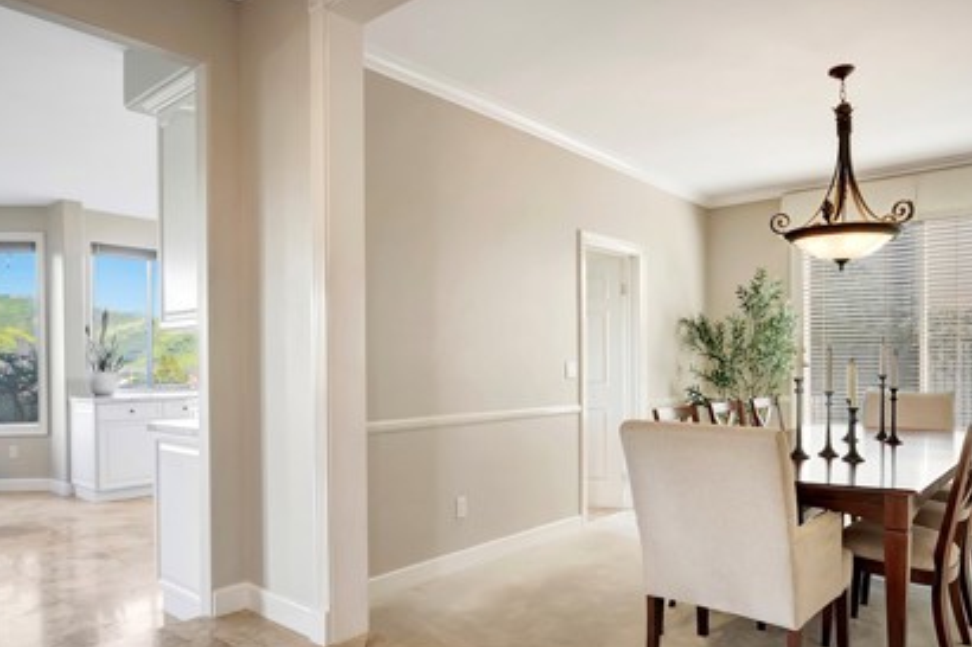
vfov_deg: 51.1
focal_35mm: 25
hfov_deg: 71.5
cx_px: 503
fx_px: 675
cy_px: 369
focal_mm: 16
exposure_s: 1/3
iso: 250
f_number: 10
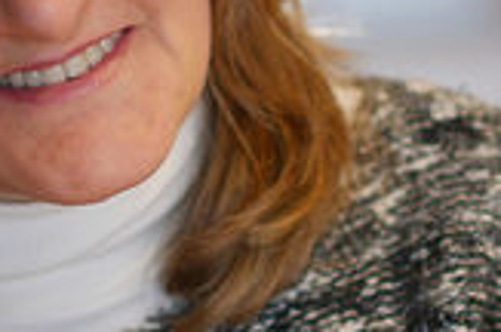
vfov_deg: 4.1
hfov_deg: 6.3
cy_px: 40
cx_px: 197
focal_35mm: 330
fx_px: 4583
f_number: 1.2
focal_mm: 43
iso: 200
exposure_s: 1/125
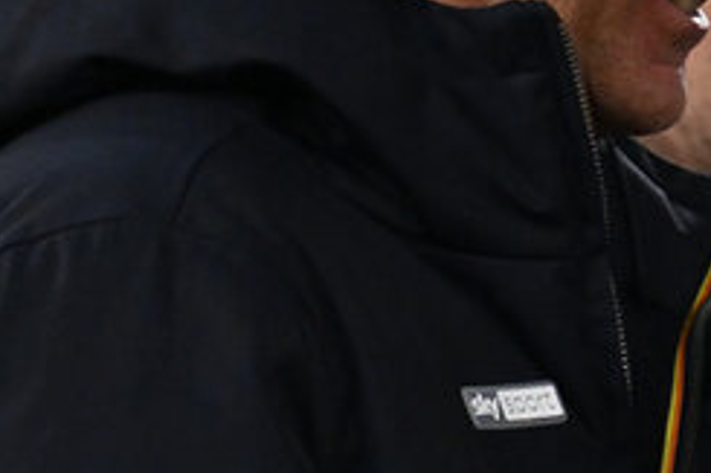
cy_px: 281
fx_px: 46103
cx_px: 998
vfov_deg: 0.6
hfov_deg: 0.9
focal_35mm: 2336
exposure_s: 1/2000
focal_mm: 560
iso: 2500
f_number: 4
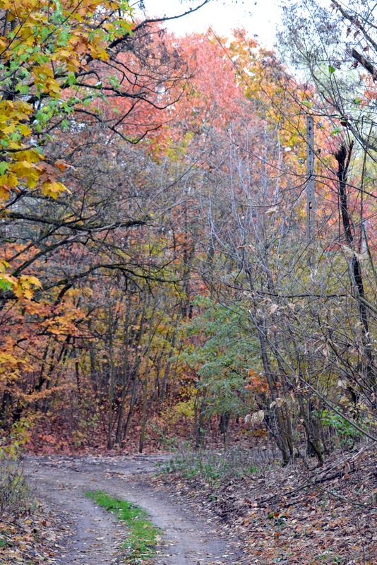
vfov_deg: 24.6
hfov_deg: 16.6
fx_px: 1295
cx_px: 188
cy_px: 282
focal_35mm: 82
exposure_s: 1/50
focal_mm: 55
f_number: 8
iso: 400
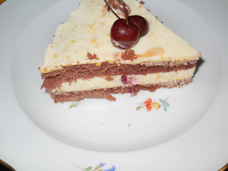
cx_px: 114
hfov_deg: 45.8
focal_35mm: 41
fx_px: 270
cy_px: 86
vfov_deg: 35.1
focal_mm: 6.72
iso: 80
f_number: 5.5
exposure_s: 1/30
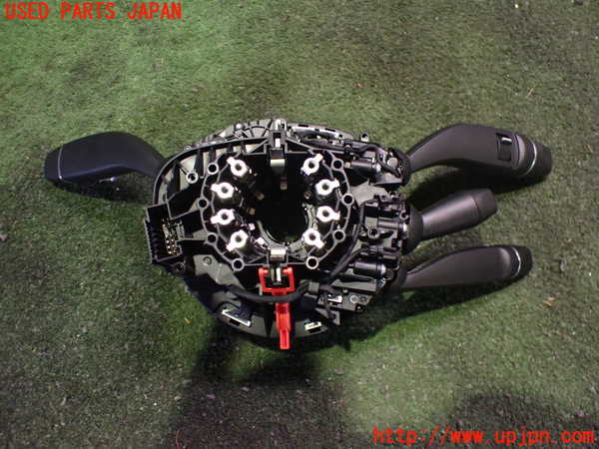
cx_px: 300
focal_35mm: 30
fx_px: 519
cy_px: 224
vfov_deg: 46.8
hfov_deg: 60.0
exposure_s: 1/30
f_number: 2.3
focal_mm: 5.4
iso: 1000
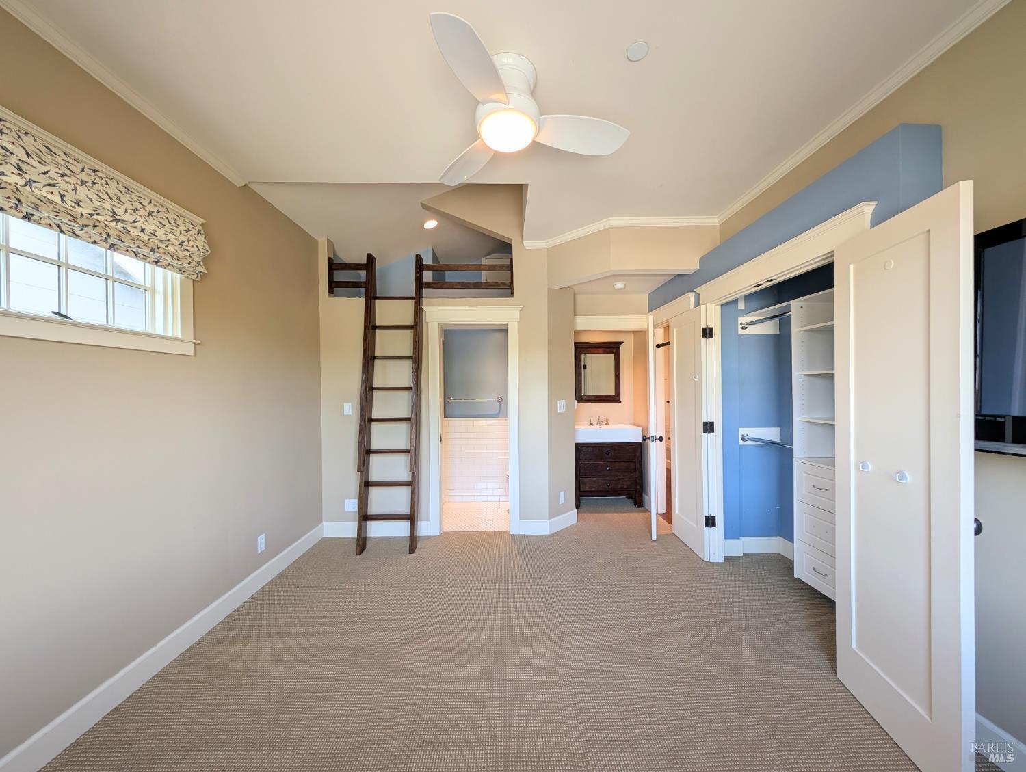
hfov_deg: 110.5
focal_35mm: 12
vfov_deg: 94.6
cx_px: 513
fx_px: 356
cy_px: 386
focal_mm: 2.23
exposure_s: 1/40
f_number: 1.95
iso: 43
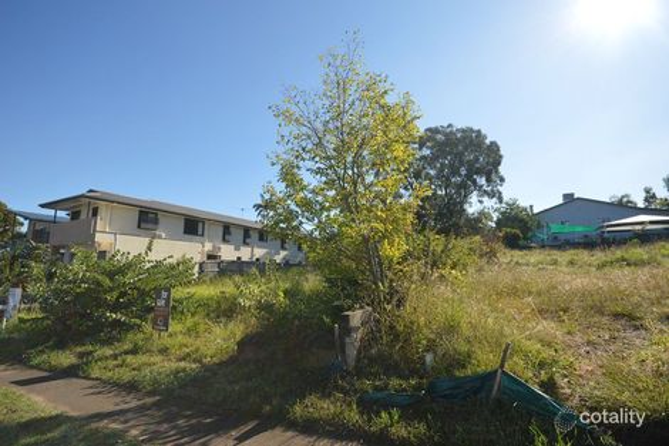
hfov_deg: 90.0
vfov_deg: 67.3
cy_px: 223
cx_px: 334
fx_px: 334
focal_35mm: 18
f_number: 8
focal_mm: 12
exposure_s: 1/200
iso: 100
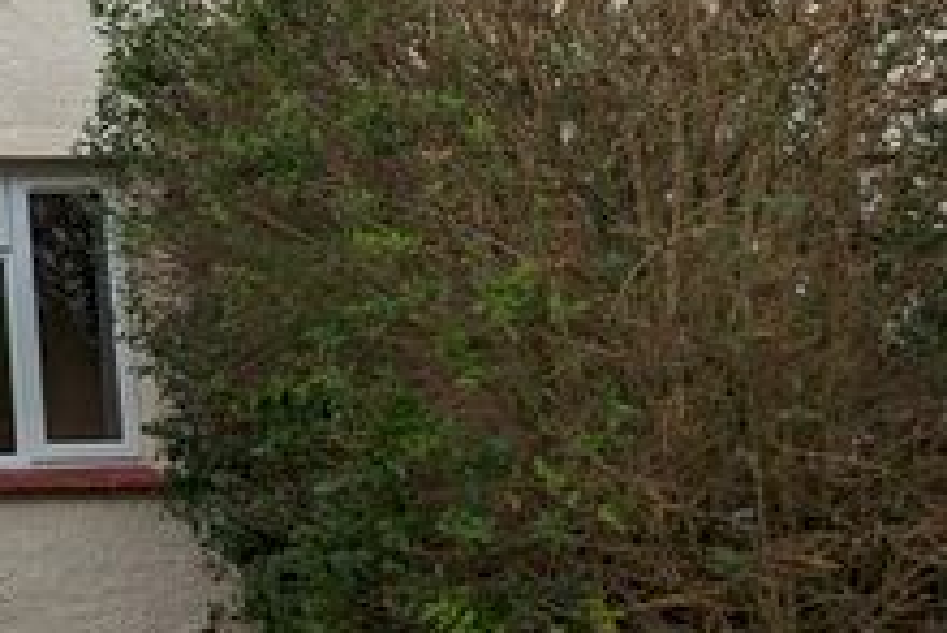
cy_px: 118
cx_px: -301
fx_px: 1395
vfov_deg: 25.1
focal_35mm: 53
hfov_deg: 29.6
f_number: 2.2
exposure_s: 1/1689
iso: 47
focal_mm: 2.35
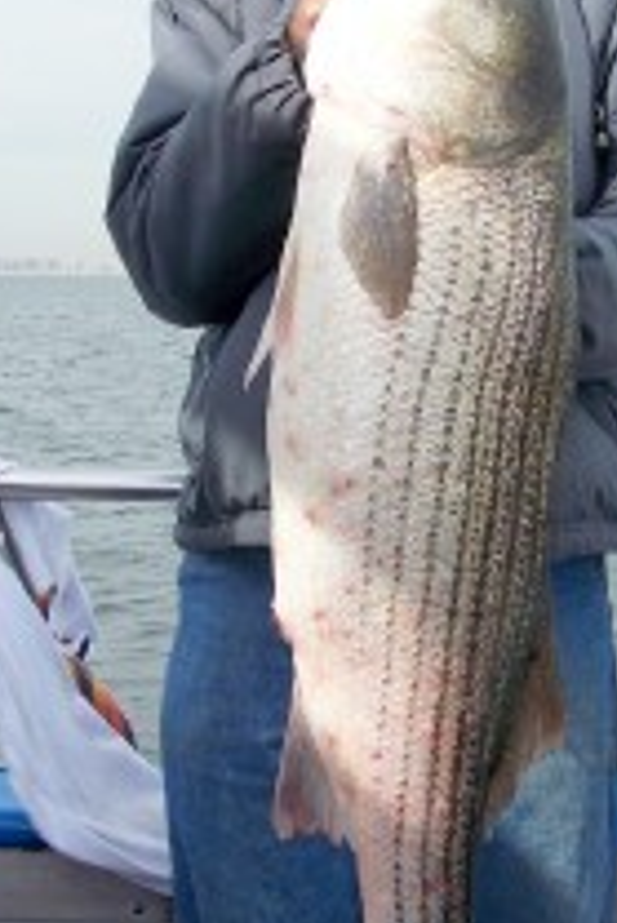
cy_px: 430
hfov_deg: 18.9
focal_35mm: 72
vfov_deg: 28.0
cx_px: 360
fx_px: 1848
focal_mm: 5.85
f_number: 4
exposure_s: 1/500
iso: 64
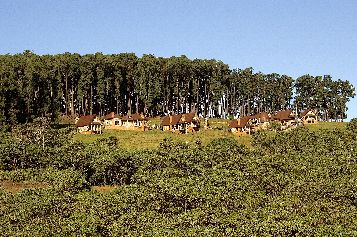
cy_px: 118
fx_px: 1189
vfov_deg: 11.4
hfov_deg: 17.1
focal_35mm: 120
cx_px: 178
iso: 200
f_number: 9
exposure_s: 1/320
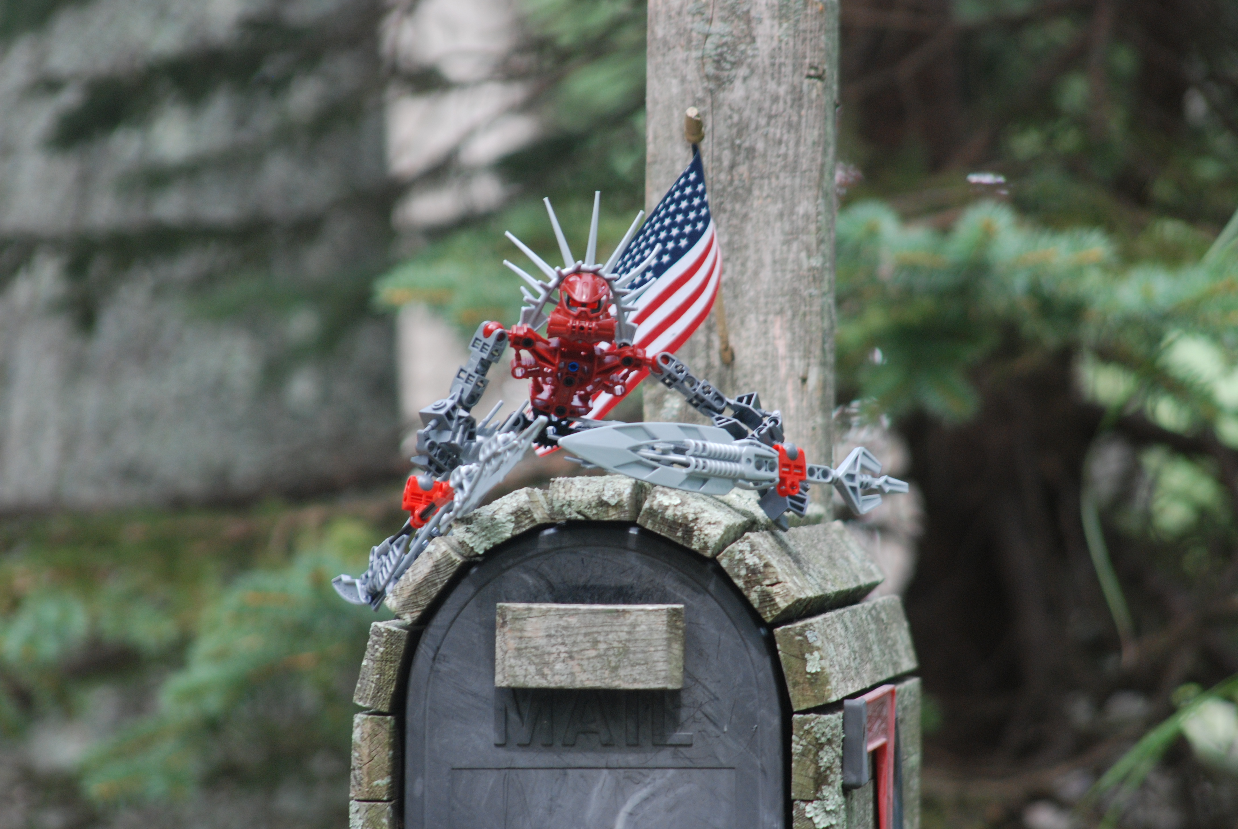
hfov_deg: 6.9
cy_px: 414
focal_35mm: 300
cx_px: 619
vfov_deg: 4.6
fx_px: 10329
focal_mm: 200
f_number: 5.6
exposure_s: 1/125
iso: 400
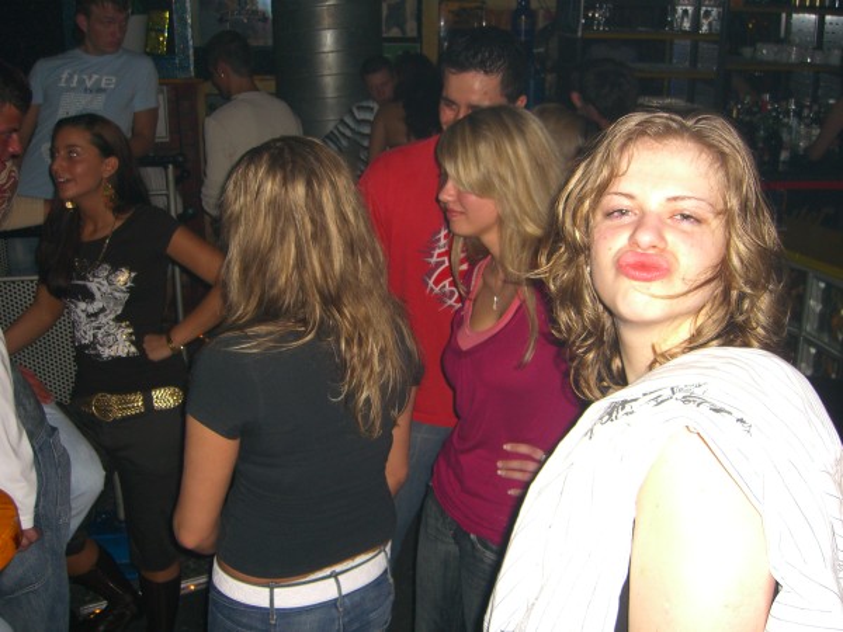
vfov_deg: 37.7
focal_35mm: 38
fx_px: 925
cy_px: 316
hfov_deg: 49.0
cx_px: 422
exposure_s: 1/60
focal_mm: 7.9
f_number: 2.8
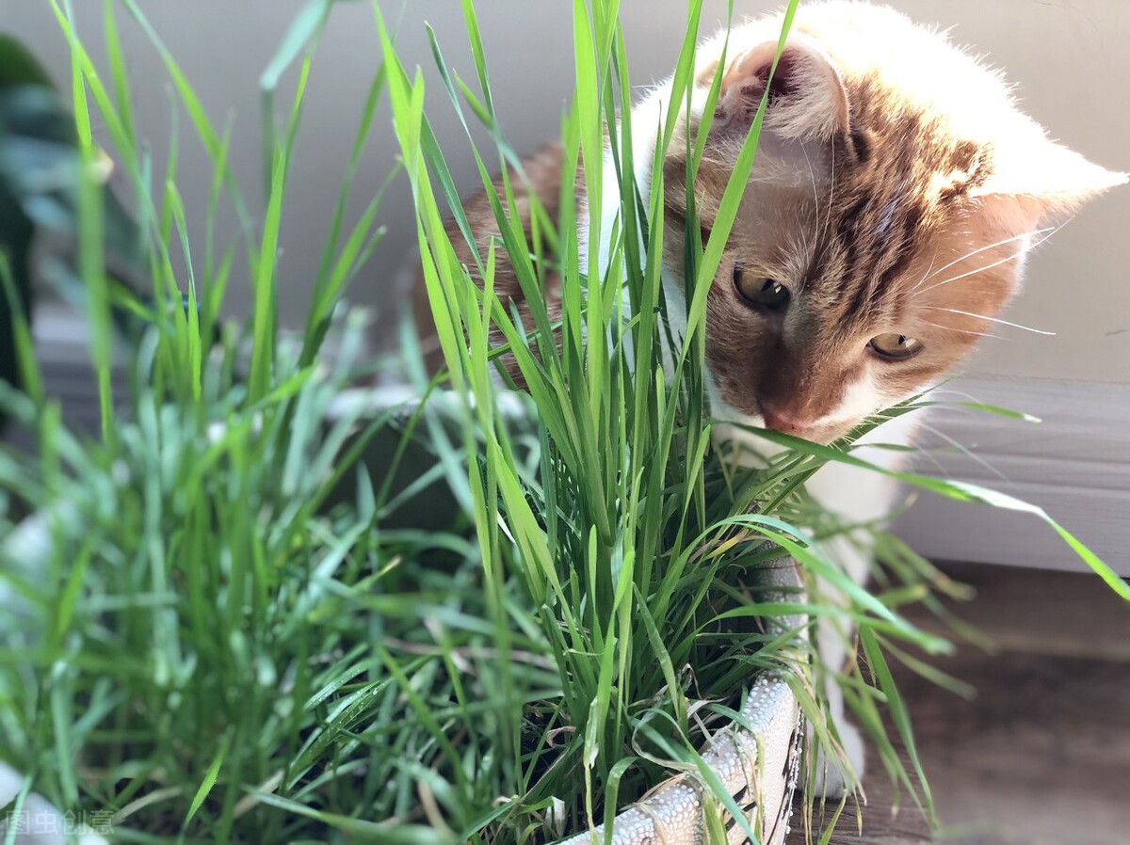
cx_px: 565
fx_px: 1696
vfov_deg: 28.0
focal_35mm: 52
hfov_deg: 36.8
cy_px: 422
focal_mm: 6
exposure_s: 1/60
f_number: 2.4
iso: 64
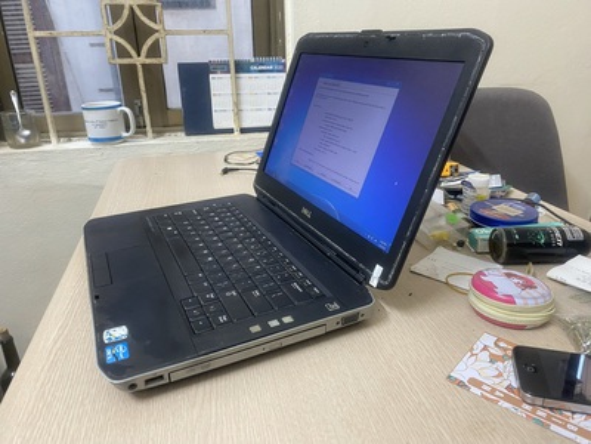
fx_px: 444
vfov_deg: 53.1
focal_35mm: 26
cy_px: 222
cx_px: 296
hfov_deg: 67.3
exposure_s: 1/60
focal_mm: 4.25
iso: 250
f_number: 1.8
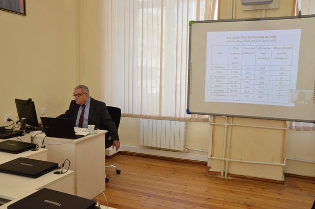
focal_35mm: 33
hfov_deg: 57.3
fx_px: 288
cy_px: 104
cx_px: 158
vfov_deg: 39.8
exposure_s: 1/160
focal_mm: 22
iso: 2200
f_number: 7.1
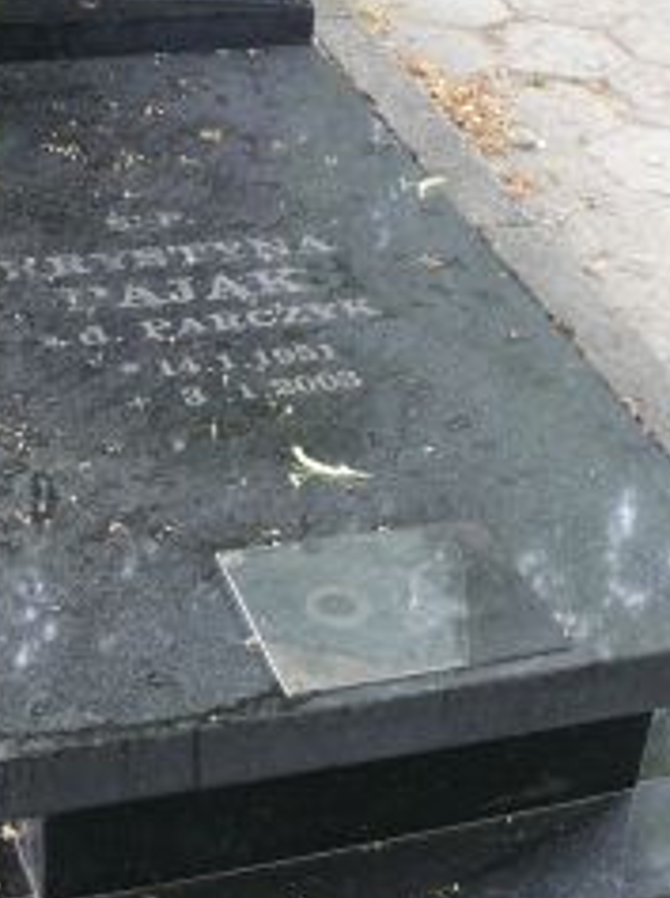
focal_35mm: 71
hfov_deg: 20.6
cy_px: 337
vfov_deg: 27.3
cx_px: 261
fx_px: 1837
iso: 100
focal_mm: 7.4
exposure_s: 1/30
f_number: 2.8
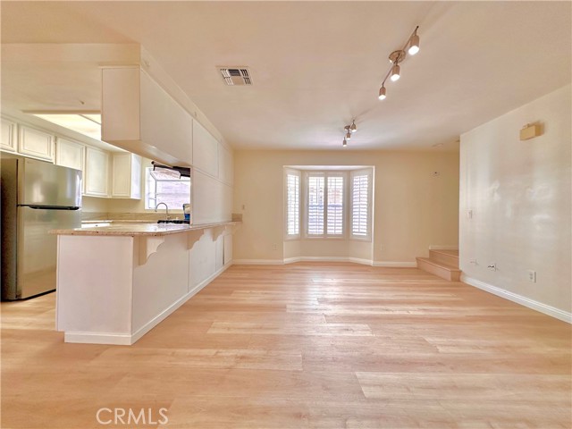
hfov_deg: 102.1
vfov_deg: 85.7
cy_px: 214
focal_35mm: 14
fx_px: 231
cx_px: 286
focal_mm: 2.22
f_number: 2.2
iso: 100
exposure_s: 1/120
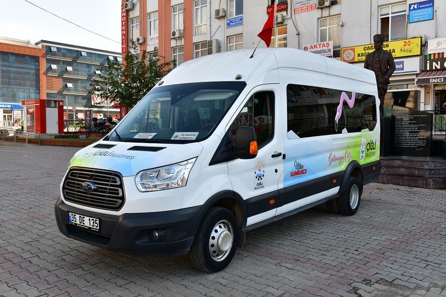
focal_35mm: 34
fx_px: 421
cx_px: 223
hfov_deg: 55.8
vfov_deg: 38.9
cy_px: 148
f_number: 8
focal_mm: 34
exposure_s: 1/200
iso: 250
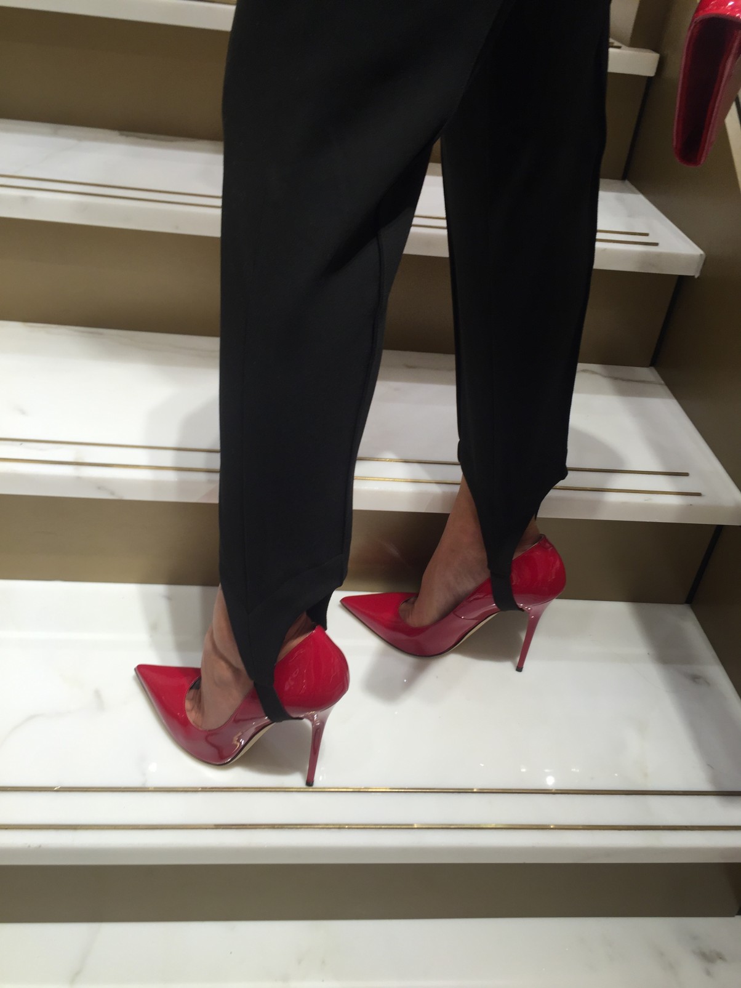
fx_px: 828
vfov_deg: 61.7
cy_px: 494
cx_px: 370
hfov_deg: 48.2
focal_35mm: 29
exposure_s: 1/50
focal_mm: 4.15
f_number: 2.2
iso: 32
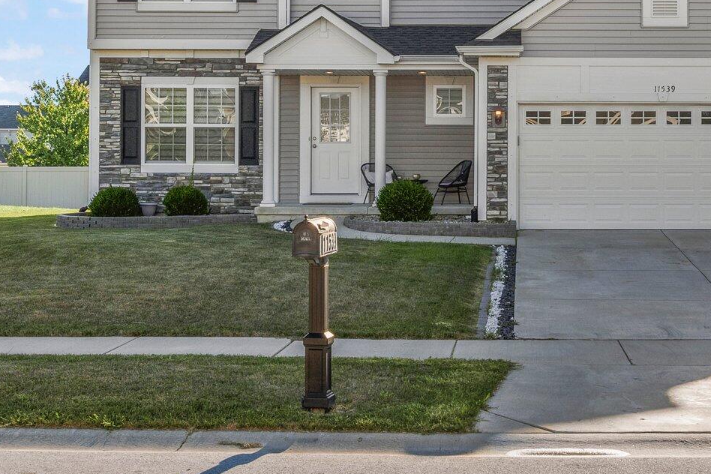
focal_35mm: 67
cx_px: 512
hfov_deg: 29.7
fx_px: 1323
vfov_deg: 20.2
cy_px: 156
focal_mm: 21
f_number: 9
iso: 320
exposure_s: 1/250
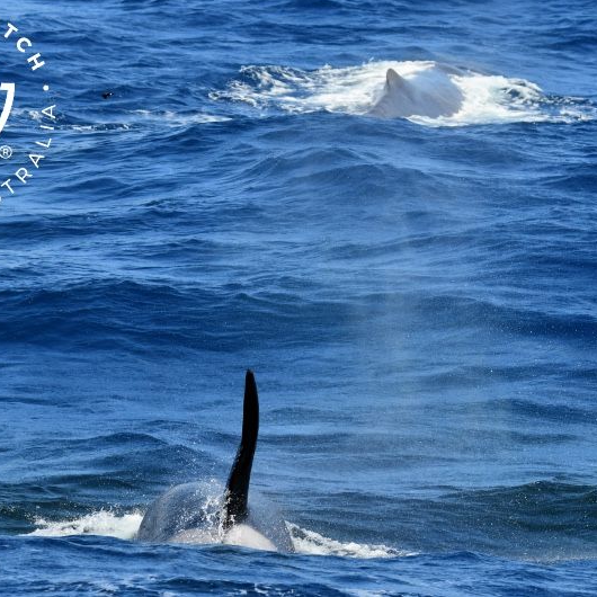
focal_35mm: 317
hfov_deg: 5.5
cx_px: 295
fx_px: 6185
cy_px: 298
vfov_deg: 5.5
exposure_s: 1/1600
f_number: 6.3
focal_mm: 165
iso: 400
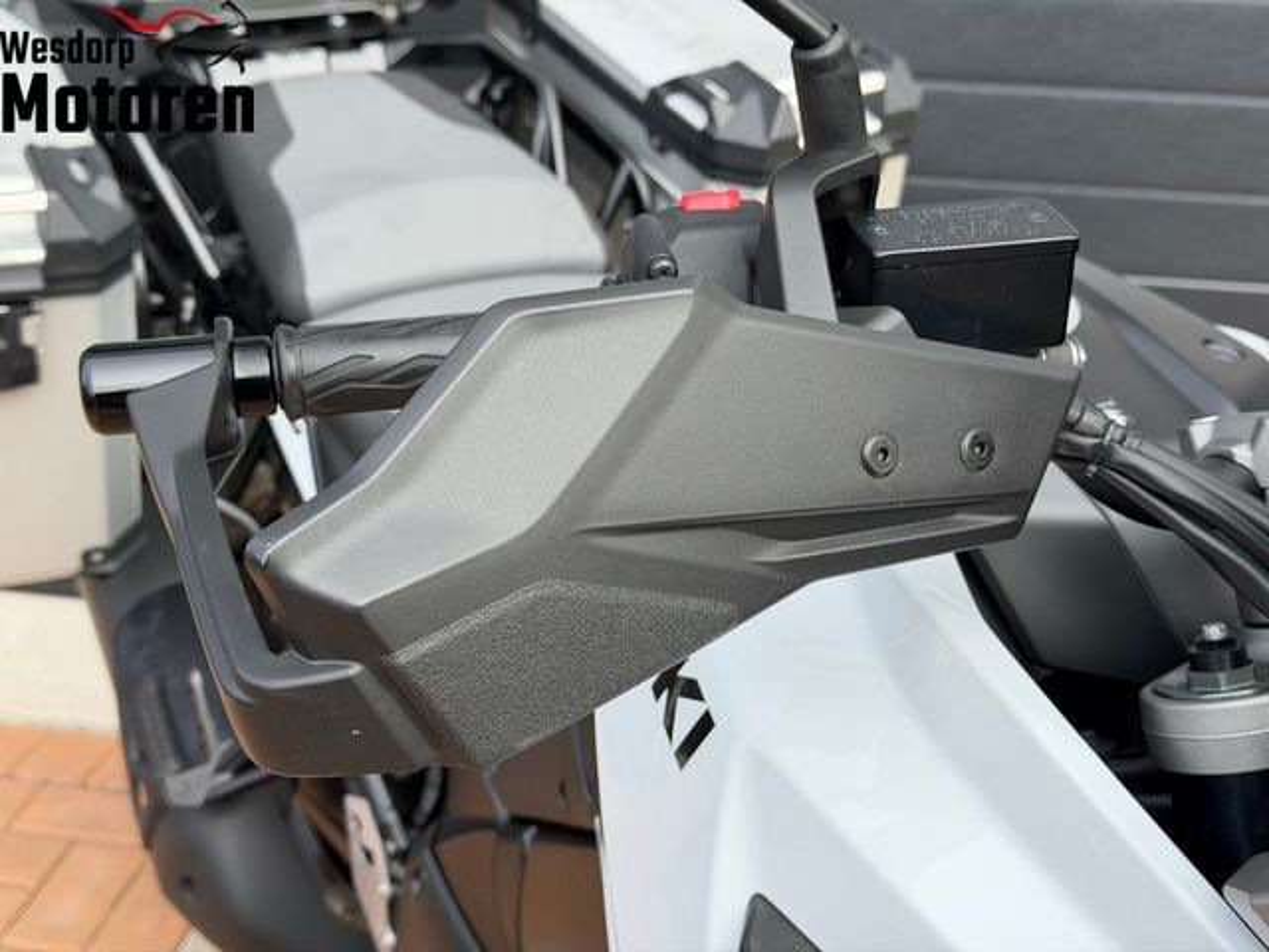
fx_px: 1760
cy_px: 476
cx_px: 634
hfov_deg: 39.7
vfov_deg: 30.3
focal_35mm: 48
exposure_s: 1/1429
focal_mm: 6.76
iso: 80
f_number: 1.78
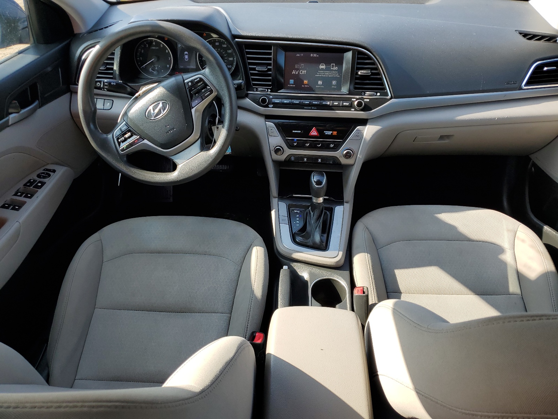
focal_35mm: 26
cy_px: 210
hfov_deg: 67.3
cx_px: 279
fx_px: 419
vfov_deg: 53.1
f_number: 1.5
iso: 50
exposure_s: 1/385
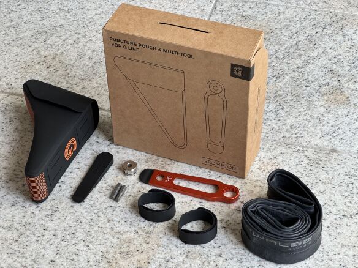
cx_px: 179
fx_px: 796
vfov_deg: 19.1
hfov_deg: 25.3
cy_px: 134
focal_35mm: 77
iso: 100
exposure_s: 1/99
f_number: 2.8
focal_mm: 9
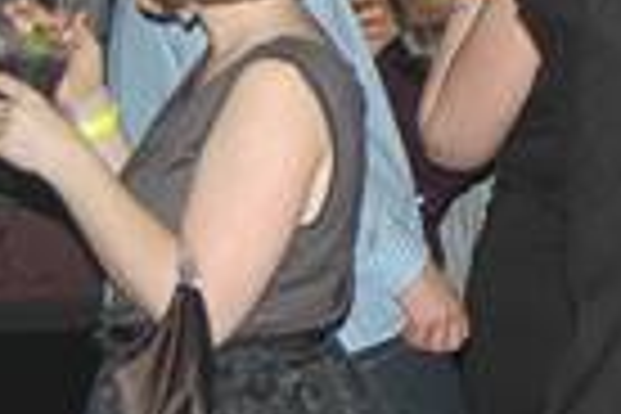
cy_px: -104
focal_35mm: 130
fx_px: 2242
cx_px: 828
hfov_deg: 15.0
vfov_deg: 10.4
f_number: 4
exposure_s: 1/60
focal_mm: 24
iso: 400
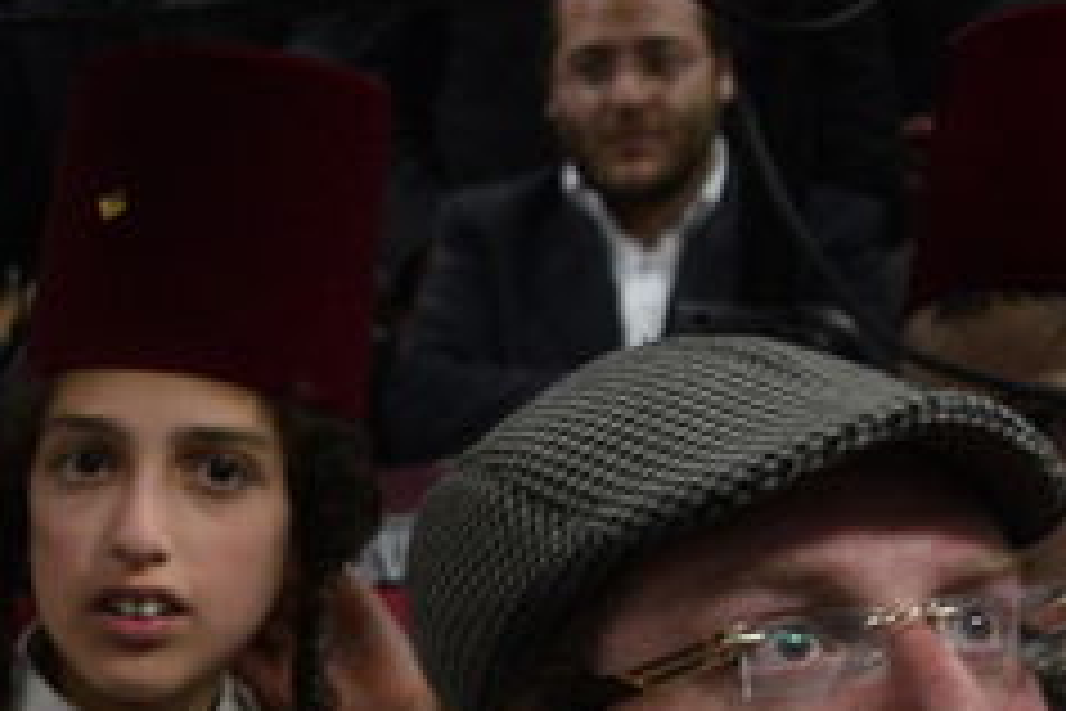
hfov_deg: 12.9
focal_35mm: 142
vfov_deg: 9.5
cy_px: 936
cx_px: -958
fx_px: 4204
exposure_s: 1/125
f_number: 3.5
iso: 1600
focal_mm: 24
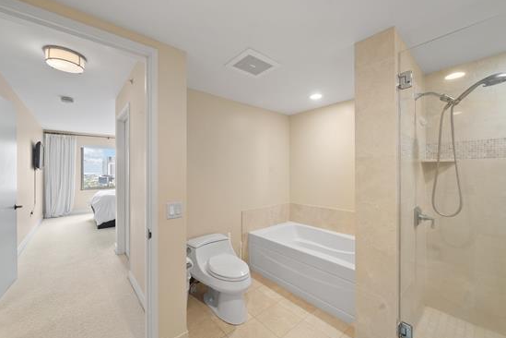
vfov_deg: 81.2
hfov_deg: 104.2
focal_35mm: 14
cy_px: 165
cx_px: 248
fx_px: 197
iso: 125
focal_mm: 12
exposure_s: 1/2
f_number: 9
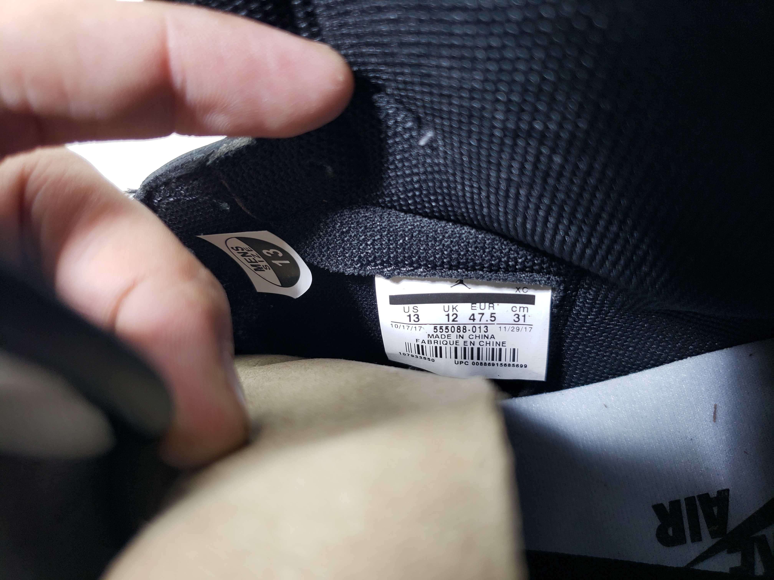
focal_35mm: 26
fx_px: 581
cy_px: 290
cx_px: 387
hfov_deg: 67.3
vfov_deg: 53.1
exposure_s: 1/100
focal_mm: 4.3
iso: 100
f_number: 1.5
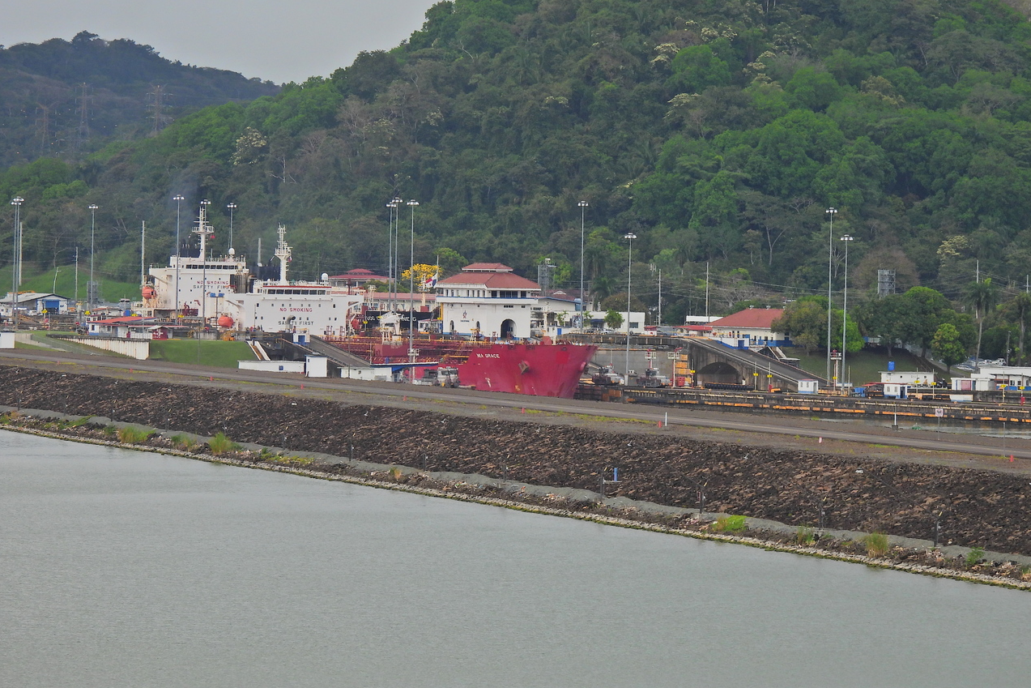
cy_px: 314
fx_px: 7189
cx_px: 513
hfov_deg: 8.2
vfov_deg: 5.5
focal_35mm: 251
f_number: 4.5
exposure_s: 1/640
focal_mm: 42.8
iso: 100
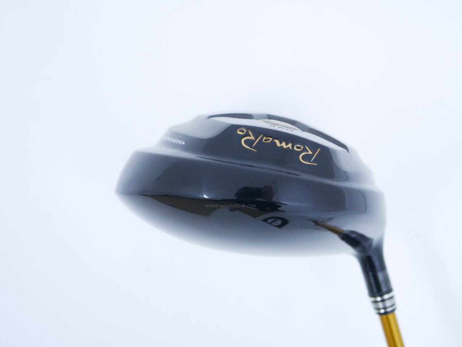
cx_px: 231
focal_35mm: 50
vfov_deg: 29.1
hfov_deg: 38.2
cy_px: 174
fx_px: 668
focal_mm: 25
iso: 1600
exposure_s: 1/60
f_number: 4.5
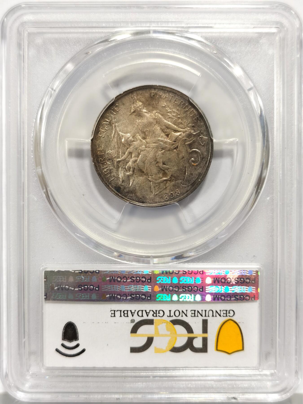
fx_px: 630
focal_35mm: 54
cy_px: 202
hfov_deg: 27.0
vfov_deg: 35.5
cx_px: 152
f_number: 16
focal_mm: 5.56
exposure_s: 1/100
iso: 125
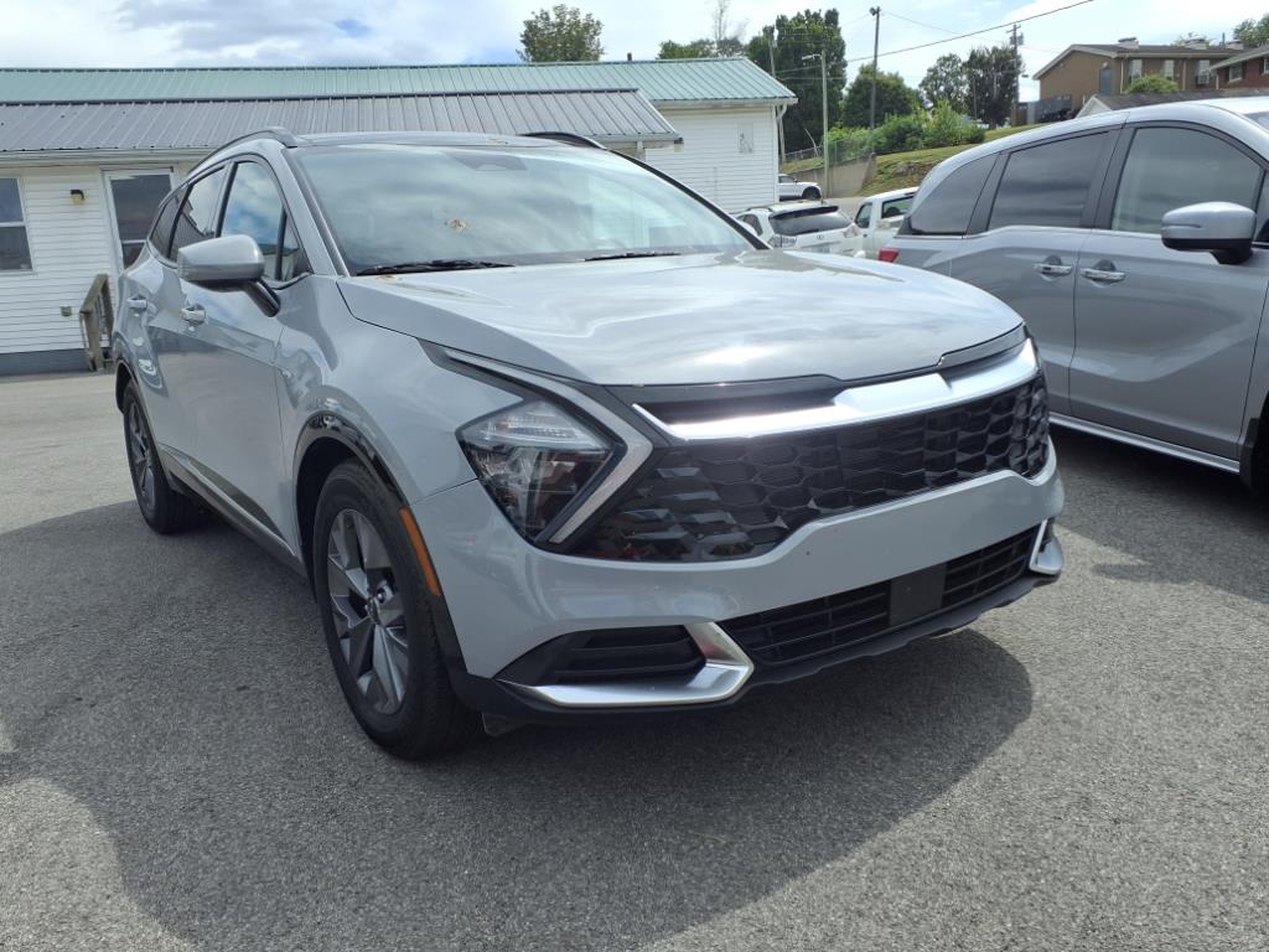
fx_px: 990
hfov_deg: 65.3
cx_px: 634
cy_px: 476
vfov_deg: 51.4
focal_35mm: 27
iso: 40
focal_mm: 3.58
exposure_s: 1/2000
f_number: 1.9
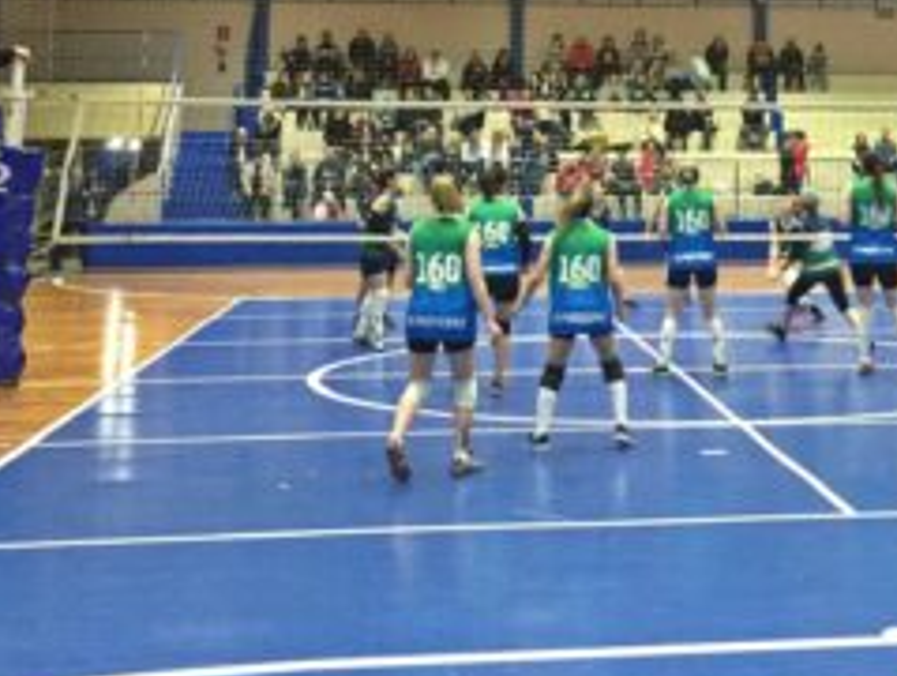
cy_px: 23
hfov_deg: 30.2
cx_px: 668
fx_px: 1635
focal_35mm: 63
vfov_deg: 22.6
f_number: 2.2
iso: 250
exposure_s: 1/17
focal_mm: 4.15
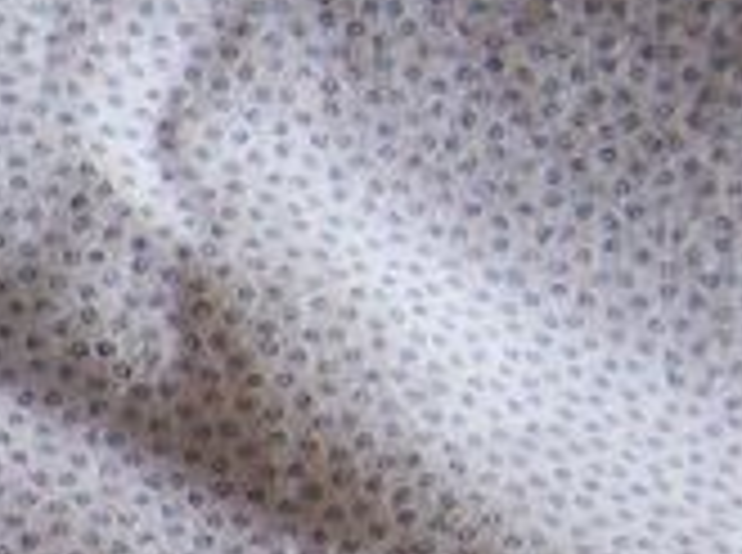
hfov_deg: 7.9
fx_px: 4941
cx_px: -1097
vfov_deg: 6.3
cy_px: 752
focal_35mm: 231
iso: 140
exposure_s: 1/30
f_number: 2.8
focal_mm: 6.3
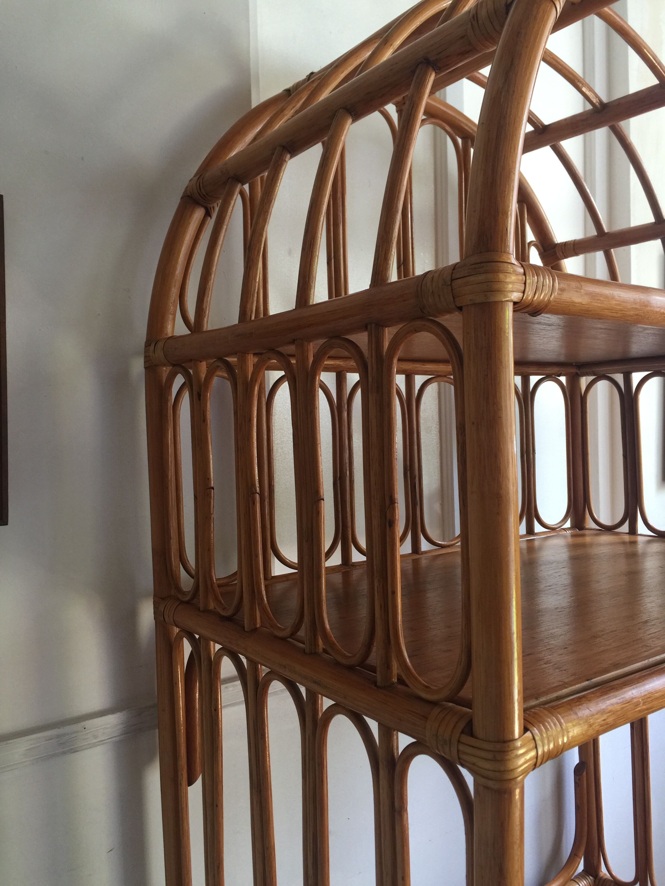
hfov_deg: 48.2
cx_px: 332
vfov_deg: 61.7
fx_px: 743
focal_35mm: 29
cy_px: 443
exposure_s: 1/33
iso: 50
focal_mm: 4.15
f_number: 2.2
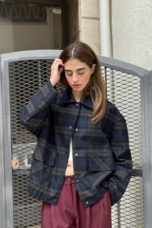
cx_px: 69
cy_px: 122
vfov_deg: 33.4
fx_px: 380
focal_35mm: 60
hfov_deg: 22.6
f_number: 1.78
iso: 64
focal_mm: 6.76
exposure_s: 1/264
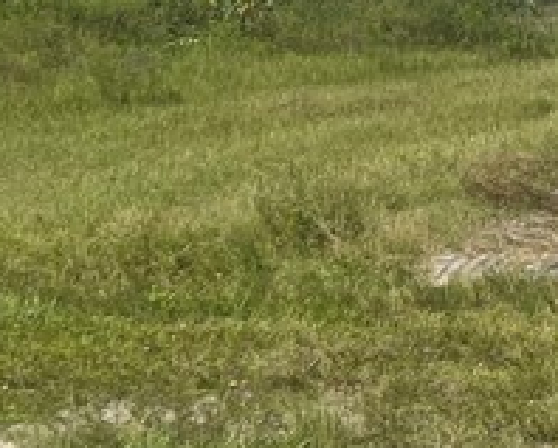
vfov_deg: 12.0
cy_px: -73
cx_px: 566
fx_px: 2084
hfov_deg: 15.0
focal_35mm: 126
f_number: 1.6
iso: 32
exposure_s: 1/4348
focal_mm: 5.1
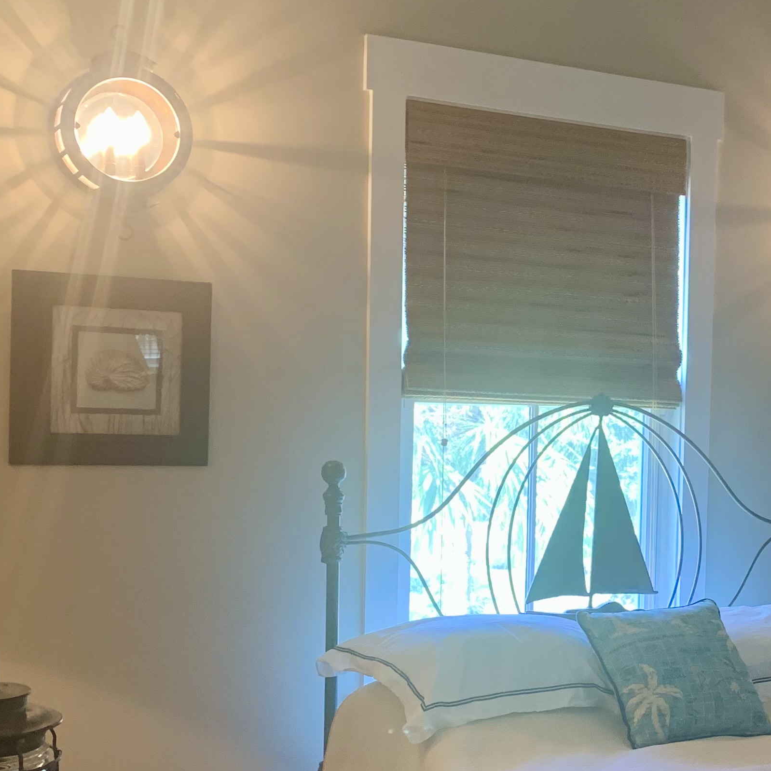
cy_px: 485
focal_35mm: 58
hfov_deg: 28.7
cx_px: 652
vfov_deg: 29.4
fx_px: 1462
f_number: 1.8
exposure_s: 1/60
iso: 160
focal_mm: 4.25
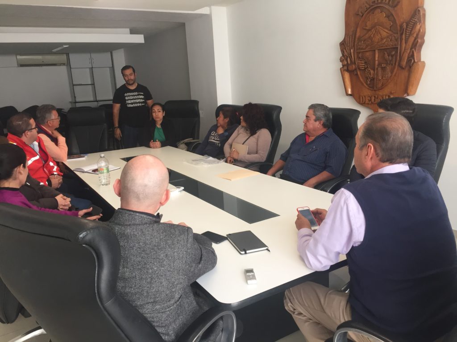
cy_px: 171
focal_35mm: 29
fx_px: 383
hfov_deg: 61.7
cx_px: 228
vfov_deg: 48.2
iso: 32
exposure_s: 1/40
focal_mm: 4.15
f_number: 2.2
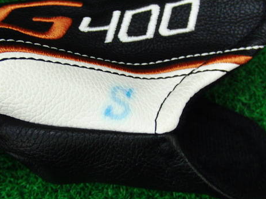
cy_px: 99
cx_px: 115
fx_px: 392
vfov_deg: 28.6
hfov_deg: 37.4
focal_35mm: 51
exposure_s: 1/80
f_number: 3.6
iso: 320
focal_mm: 6.42
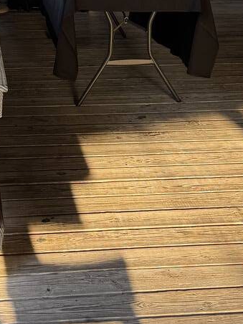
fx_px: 796
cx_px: 75
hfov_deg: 17.3
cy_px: 21
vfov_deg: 22.4
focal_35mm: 85
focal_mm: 6.76
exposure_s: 1/265
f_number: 1.78
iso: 64
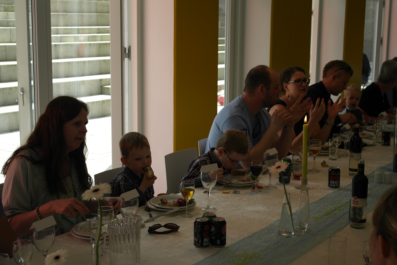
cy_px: 135
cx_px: 198
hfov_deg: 33.9
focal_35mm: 59
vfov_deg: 23.0
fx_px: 651
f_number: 5
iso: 200
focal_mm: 38
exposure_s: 1/125
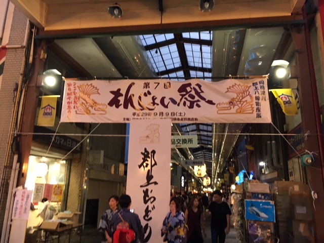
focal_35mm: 29
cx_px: 162
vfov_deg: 48.2
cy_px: 122
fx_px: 271
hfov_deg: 61.7
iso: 200
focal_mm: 4.15
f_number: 2.2
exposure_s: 1/17
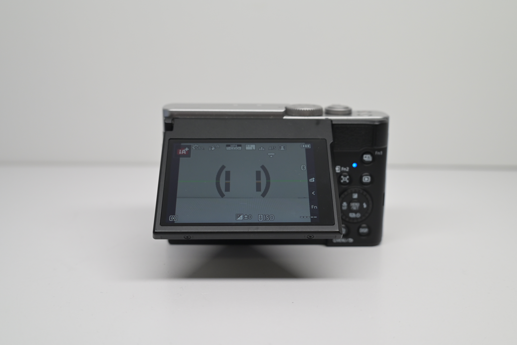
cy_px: 172
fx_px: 574
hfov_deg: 48.5
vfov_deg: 33.4
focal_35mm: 40
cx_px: 258
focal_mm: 40
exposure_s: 1/400
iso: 1000
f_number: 5.6
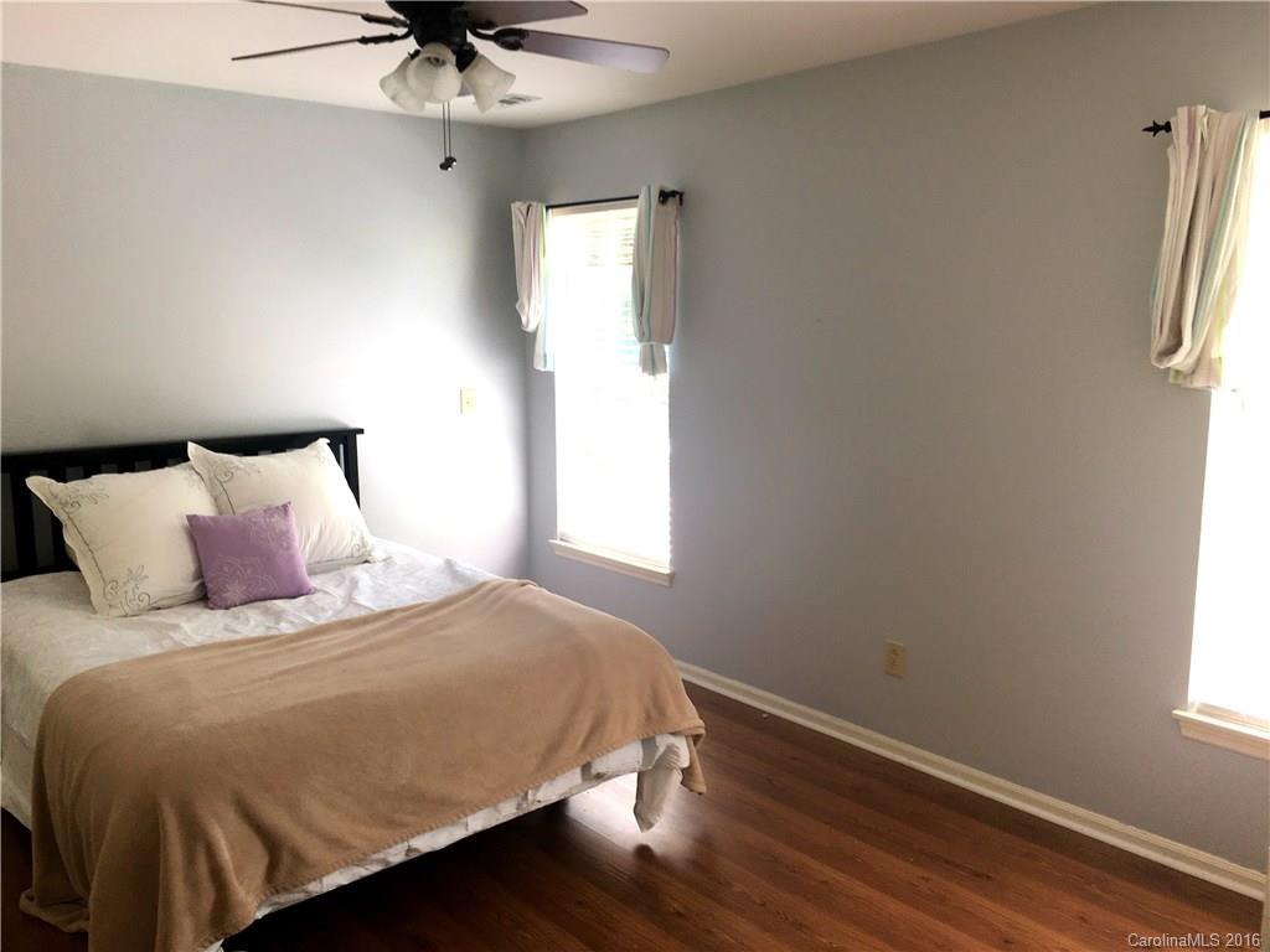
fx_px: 1064
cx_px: 635
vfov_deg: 48.2
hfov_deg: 61.7
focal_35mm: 29
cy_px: 476
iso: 25
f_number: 2.2
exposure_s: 1/40
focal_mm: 4.15
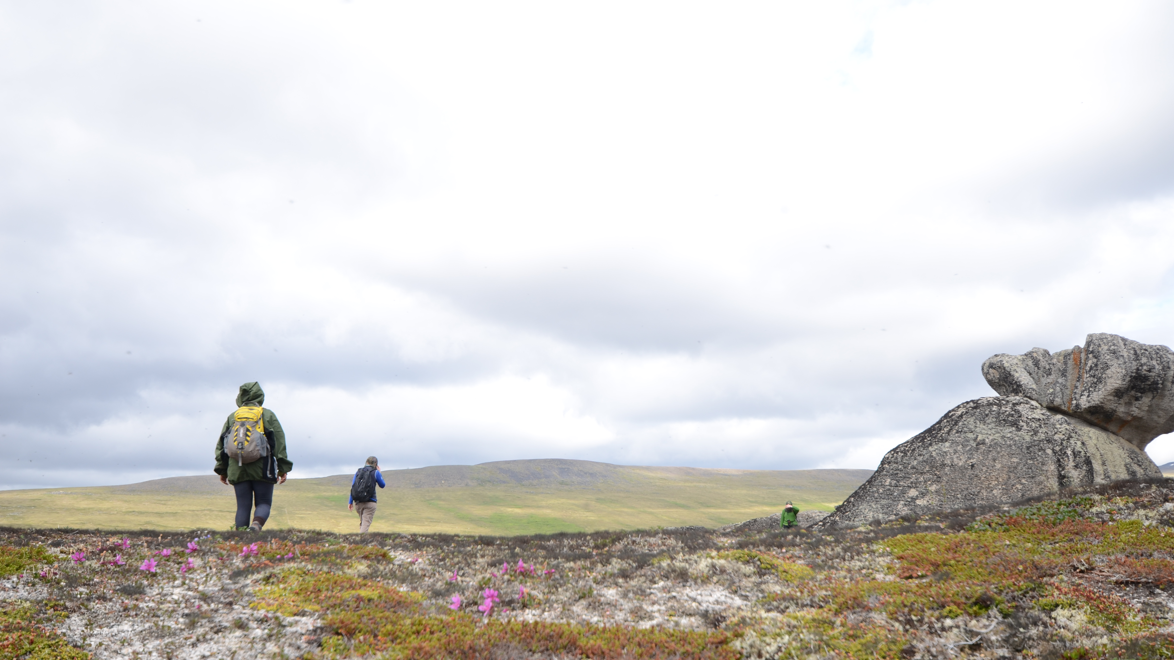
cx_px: 589
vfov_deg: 31.1
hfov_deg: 52.8
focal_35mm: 38
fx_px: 1183
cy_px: 375
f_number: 5.6
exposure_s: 1/250
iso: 160
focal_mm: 24
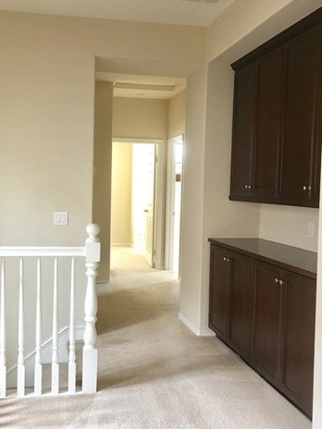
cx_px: 138
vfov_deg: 46.8
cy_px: 222
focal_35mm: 40
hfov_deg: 35.9
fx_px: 496
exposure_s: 1/15
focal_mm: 4.15
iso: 50
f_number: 2.2
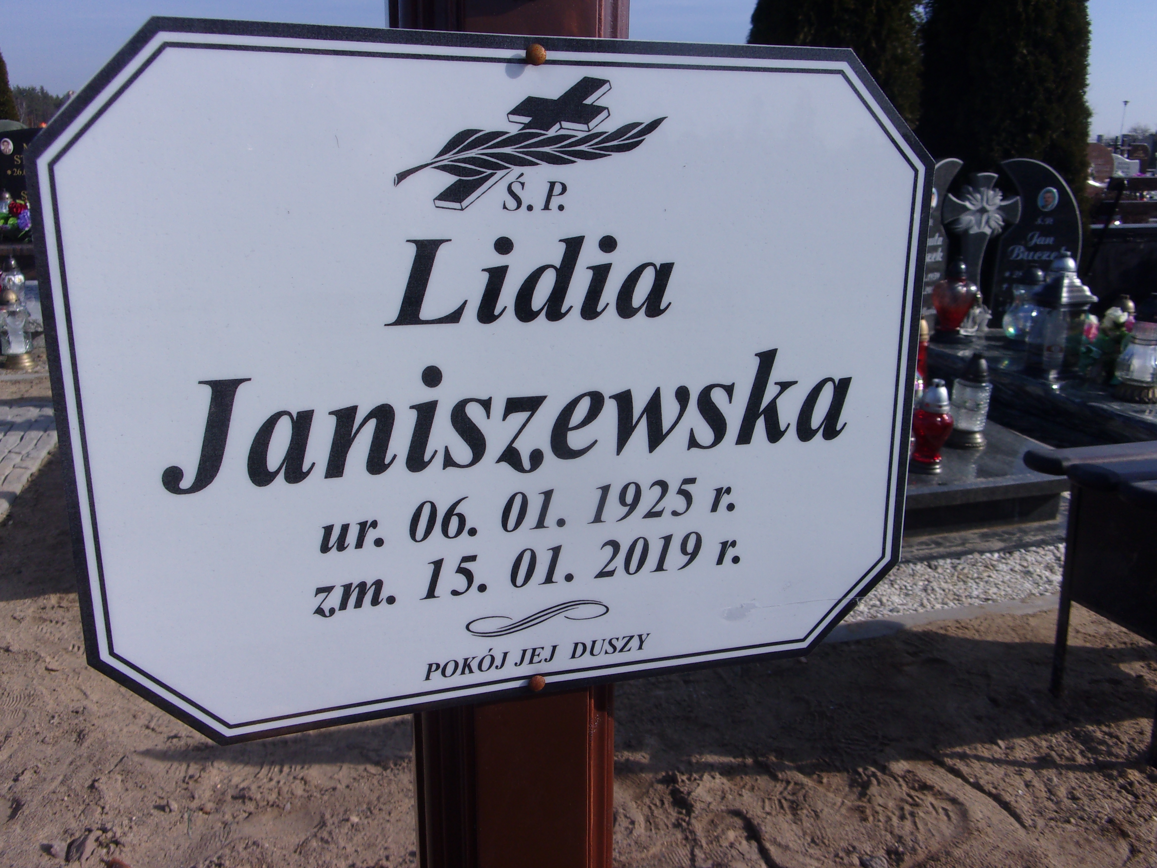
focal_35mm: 28
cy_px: 434
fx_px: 936
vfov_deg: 49.7
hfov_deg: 63.4
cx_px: 578
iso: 80
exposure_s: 1/125
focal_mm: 5.1
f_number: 10.8
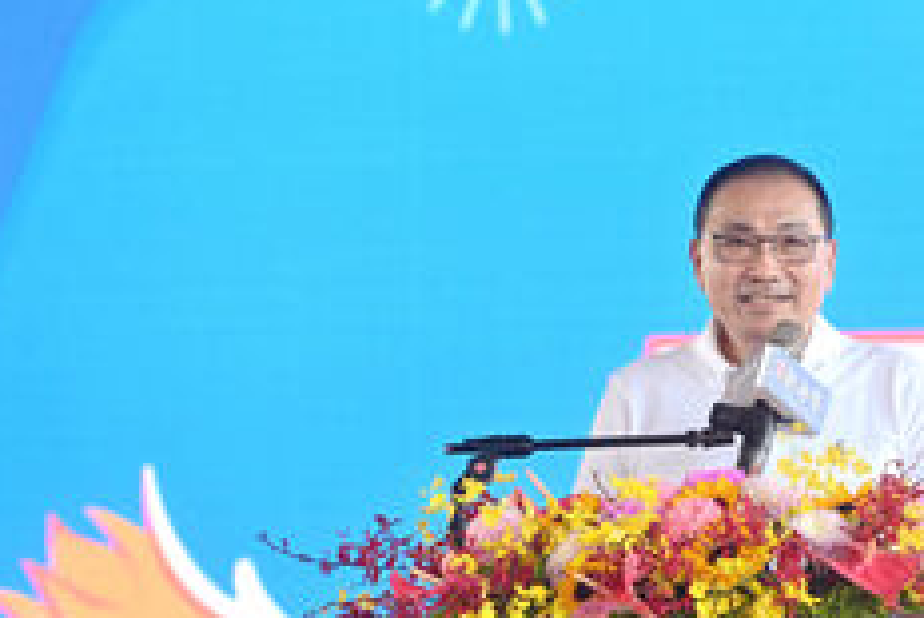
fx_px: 8860
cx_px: 713
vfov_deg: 4.0
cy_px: 389
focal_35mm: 345
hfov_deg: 6.0
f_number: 4
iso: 360
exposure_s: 1/125
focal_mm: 200
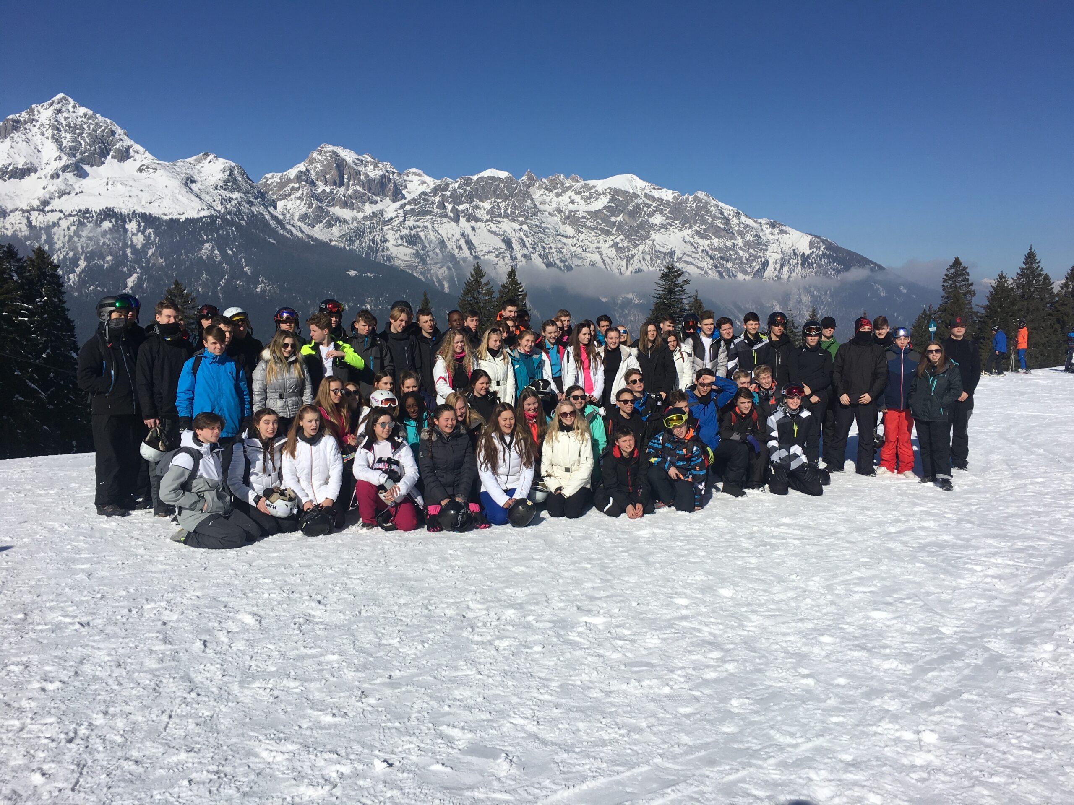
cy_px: 402
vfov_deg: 48.2
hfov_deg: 61.7
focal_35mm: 29
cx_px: 537
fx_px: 900
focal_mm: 4.15
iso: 25
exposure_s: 1/4525
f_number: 2.2
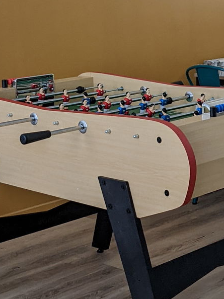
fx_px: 838
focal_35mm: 97
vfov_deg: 19.8
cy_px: 27
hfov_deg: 14.7
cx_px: 268
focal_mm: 4.38
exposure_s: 1/25
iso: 82
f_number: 1.73
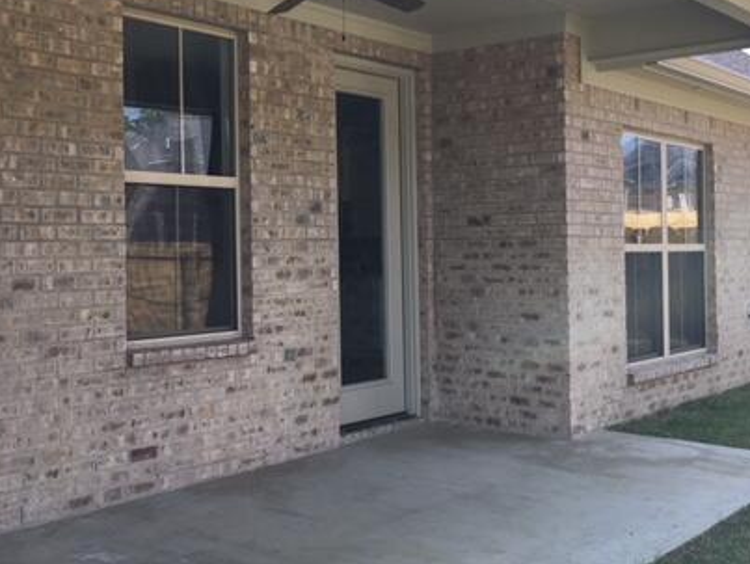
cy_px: 240
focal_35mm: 46
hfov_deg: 41.2
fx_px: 998
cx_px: 372
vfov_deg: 31.5
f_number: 2.2
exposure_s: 1/364
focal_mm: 4.15
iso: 25
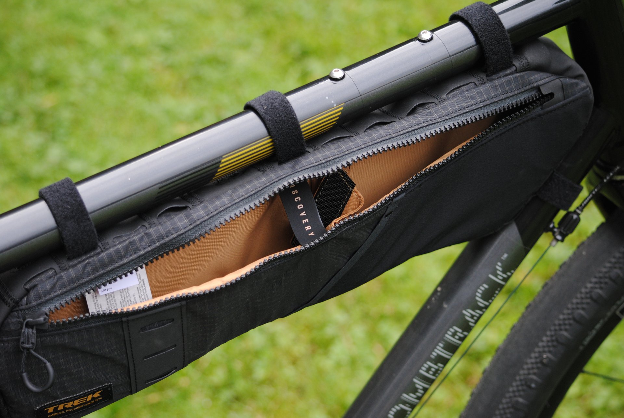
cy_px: 209
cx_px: 312
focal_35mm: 93
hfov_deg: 21.9
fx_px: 1614
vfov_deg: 14.7
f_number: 4.5
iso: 280
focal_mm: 62
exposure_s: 1/125
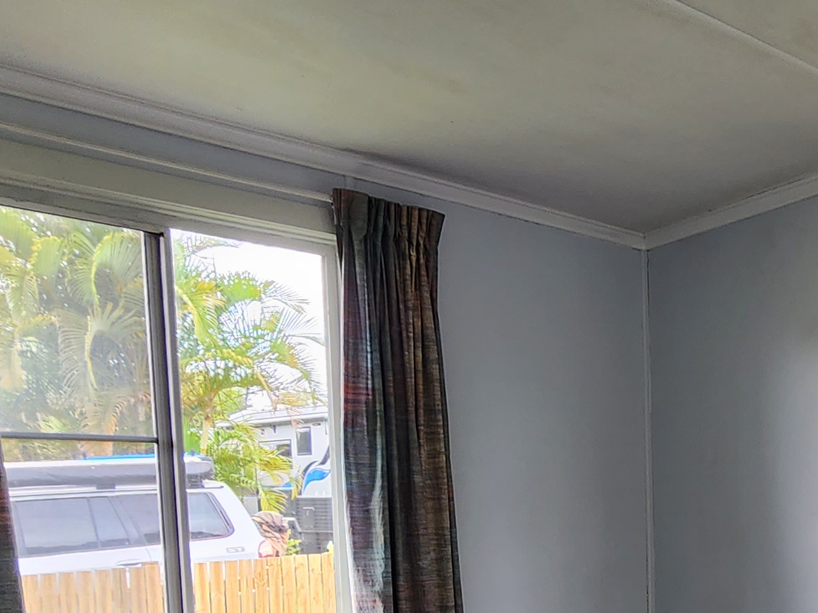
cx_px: 868
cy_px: 621
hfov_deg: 38.9
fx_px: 969
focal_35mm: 41
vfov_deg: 32.2
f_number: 2.2
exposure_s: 1/50
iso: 100
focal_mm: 2.2
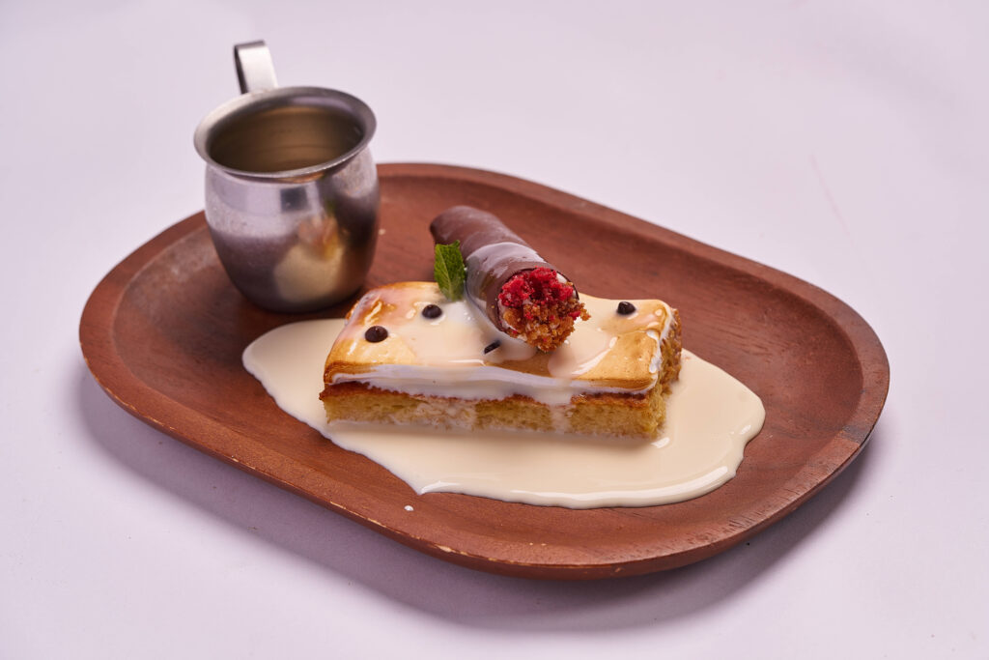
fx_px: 2473
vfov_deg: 15.2
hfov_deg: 22.6
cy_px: 330
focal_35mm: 90
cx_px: 494
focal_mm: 90
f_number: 8
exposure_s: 1/250
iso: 100
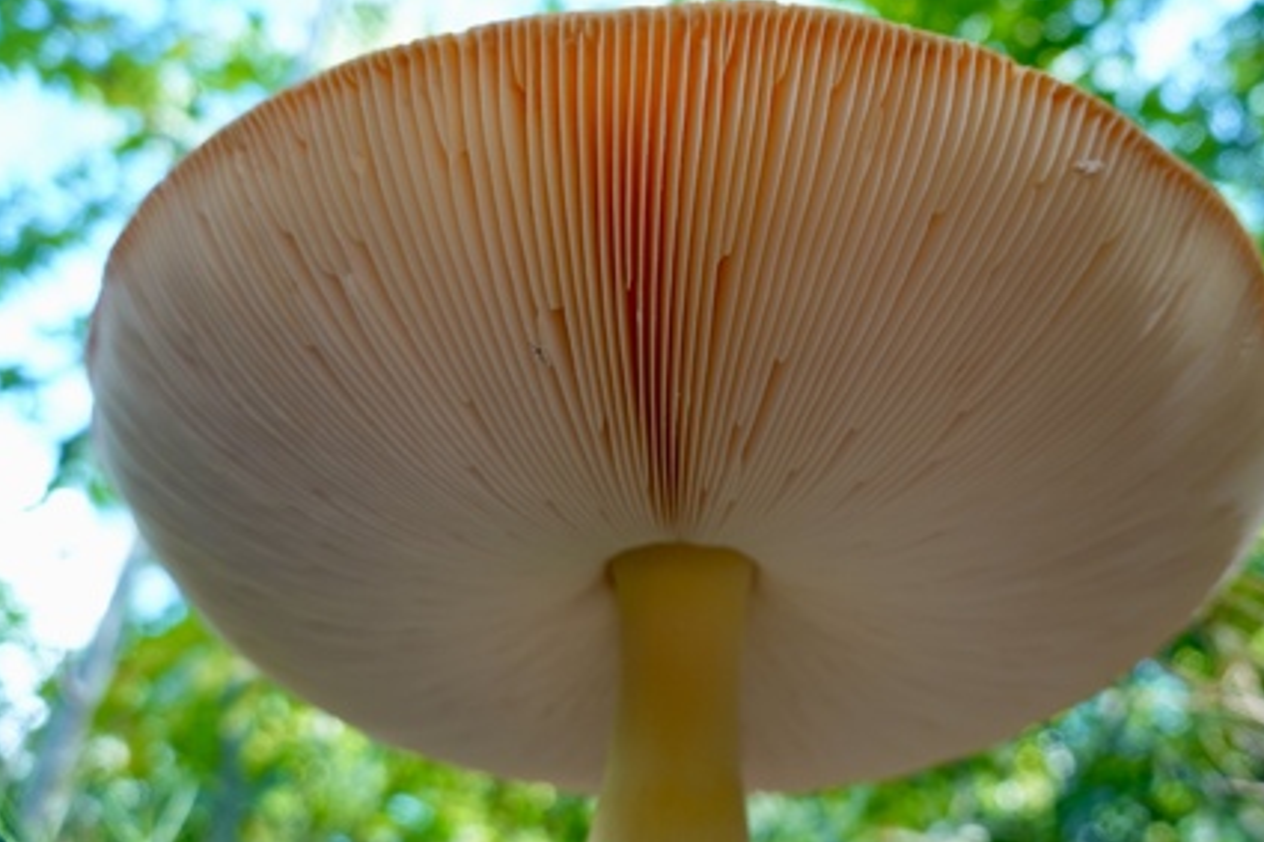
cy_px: 397
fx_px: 912
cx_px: 678
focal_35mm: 26
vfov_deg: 49.5
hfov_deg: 69.3
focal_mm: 9
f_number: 2.8
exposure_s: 1/30
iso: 160
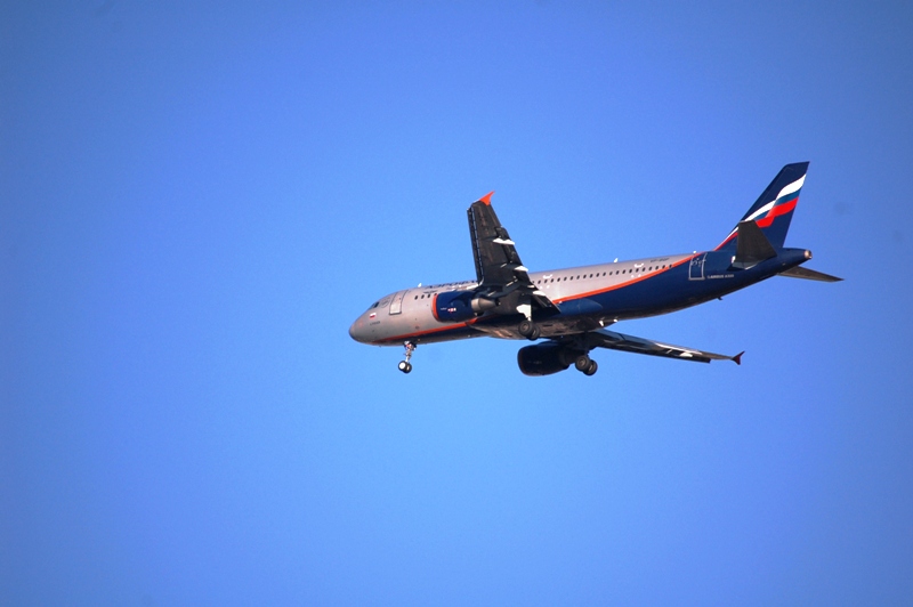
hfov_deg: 6.9
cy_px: 304
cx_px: 456
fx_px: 7602
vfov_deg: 4.6
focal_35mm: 300
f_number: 5.6
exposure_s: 1/500
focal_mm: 200
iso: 320
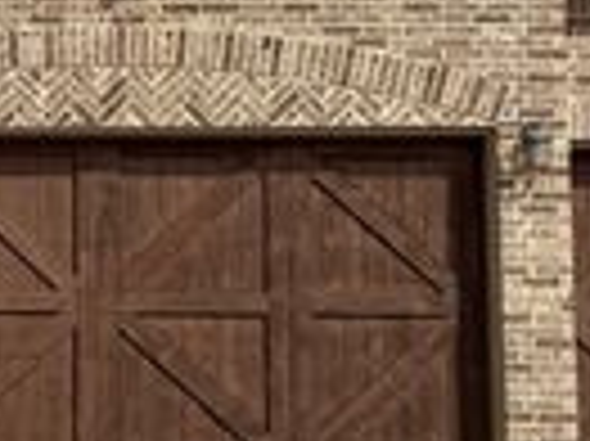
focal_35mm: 99
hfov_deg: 19.0
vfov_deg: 14.5
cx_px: -63
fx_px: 1686
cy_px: -61
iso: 50
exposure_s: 1/5618
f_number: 1.6
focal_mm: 5.96
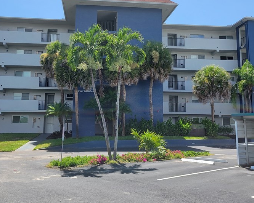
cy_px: 83
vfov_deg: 38.1
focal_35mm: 39
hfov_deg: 46.7
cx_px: 111
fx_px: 293
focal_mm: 5.4
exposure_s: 1/1809
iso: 40
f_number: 1.8
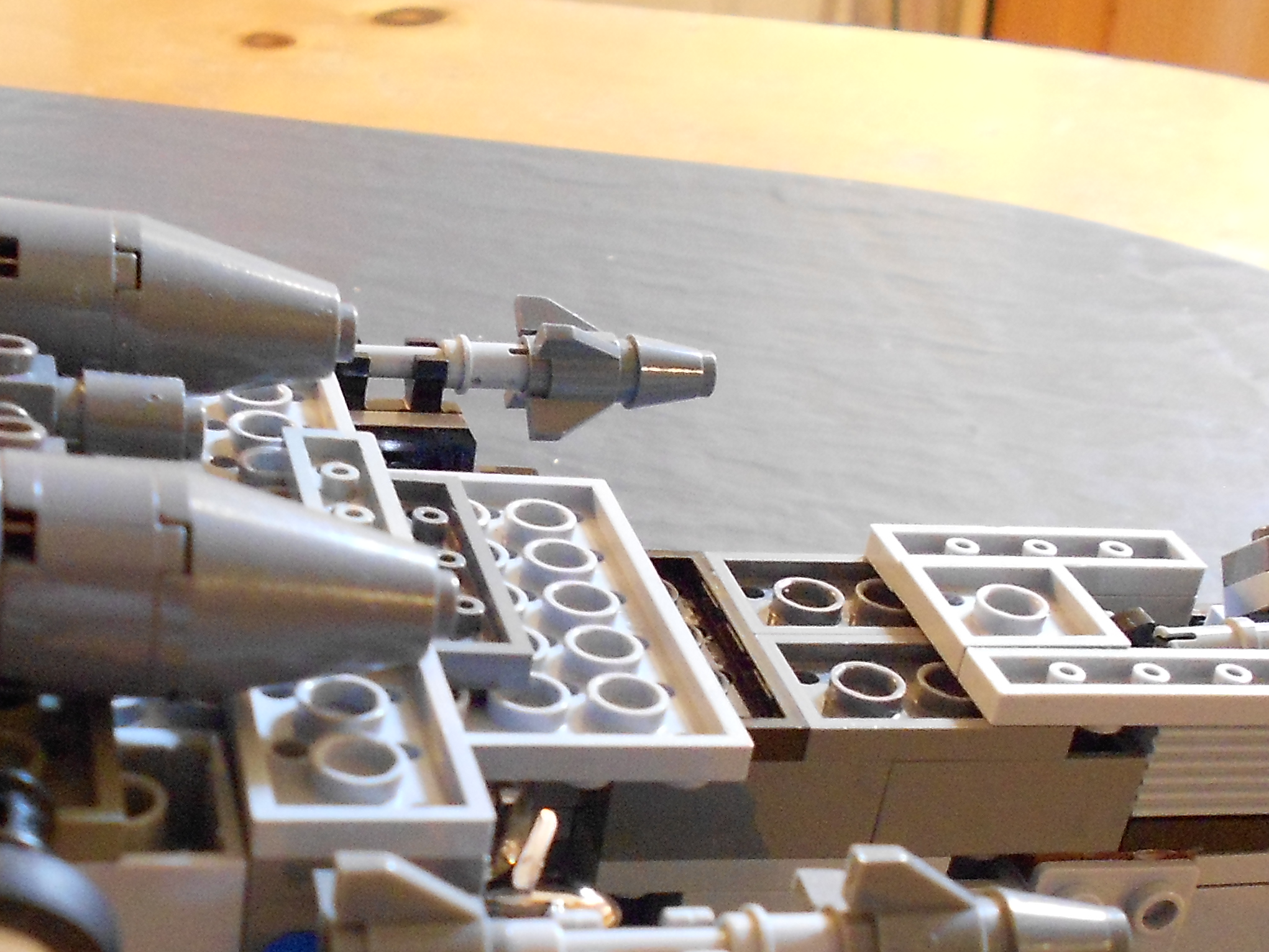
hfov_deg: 34.9
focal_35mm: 55
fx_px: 2017
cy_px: 898
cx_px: 566
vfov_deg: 25.5
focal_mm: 4.6
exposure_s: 1/3
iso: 400
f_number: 3.2
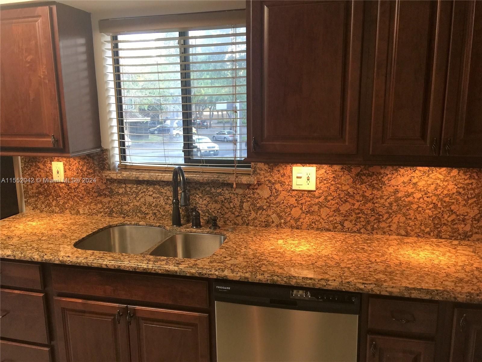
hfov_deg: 61.7
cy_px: 181
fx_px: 404
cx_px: 241
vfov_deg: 48.2
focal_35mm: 29
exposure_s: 1/15
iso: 50
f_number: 2.2
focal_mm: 4.15
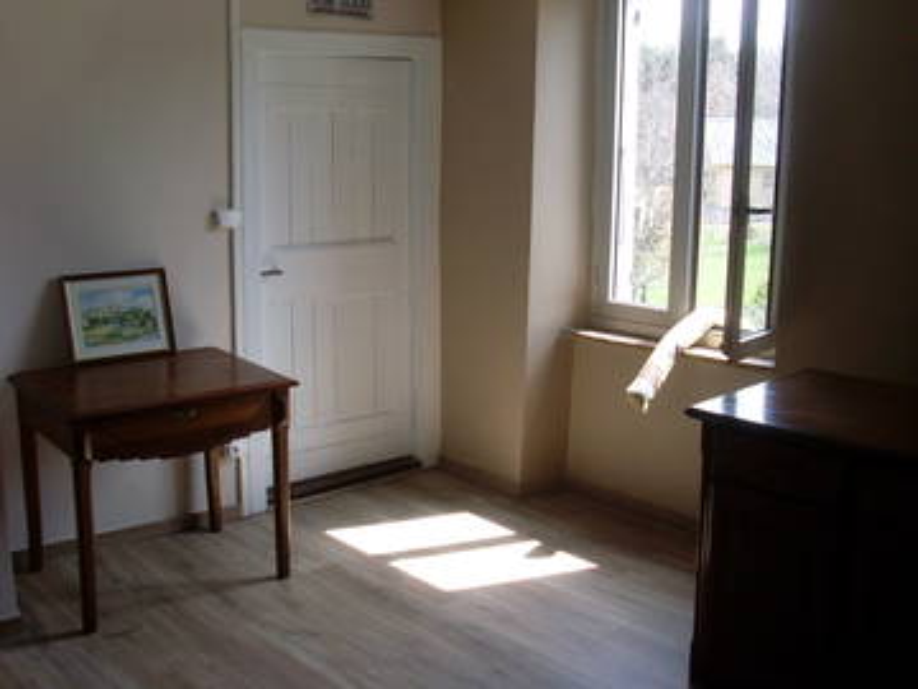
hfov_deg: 49.0
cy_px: 344
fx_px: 1008
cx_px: 459
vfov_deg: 37.7
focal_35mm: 38
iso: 80
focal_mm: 6.3
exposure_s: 1/125
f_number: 3
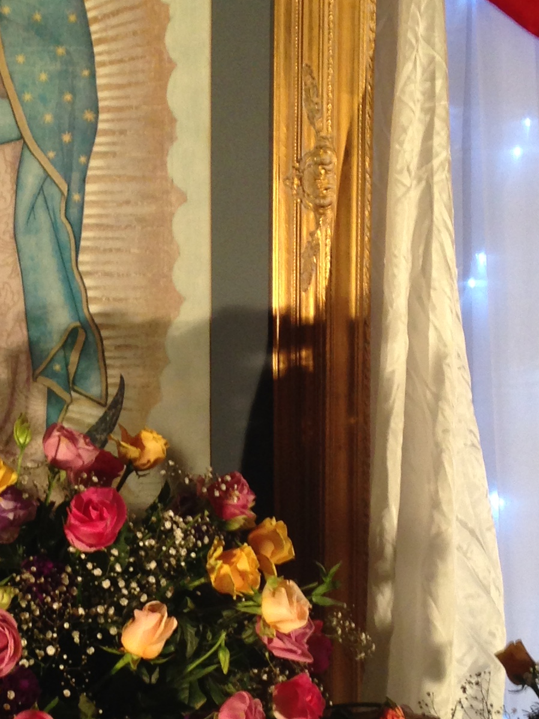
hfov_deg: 16.1
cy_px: 451
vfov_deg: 21.7
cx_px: -5
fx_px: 1868
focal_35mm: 90
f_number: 2.4
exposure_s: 1/20
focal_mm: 4.12
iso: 80
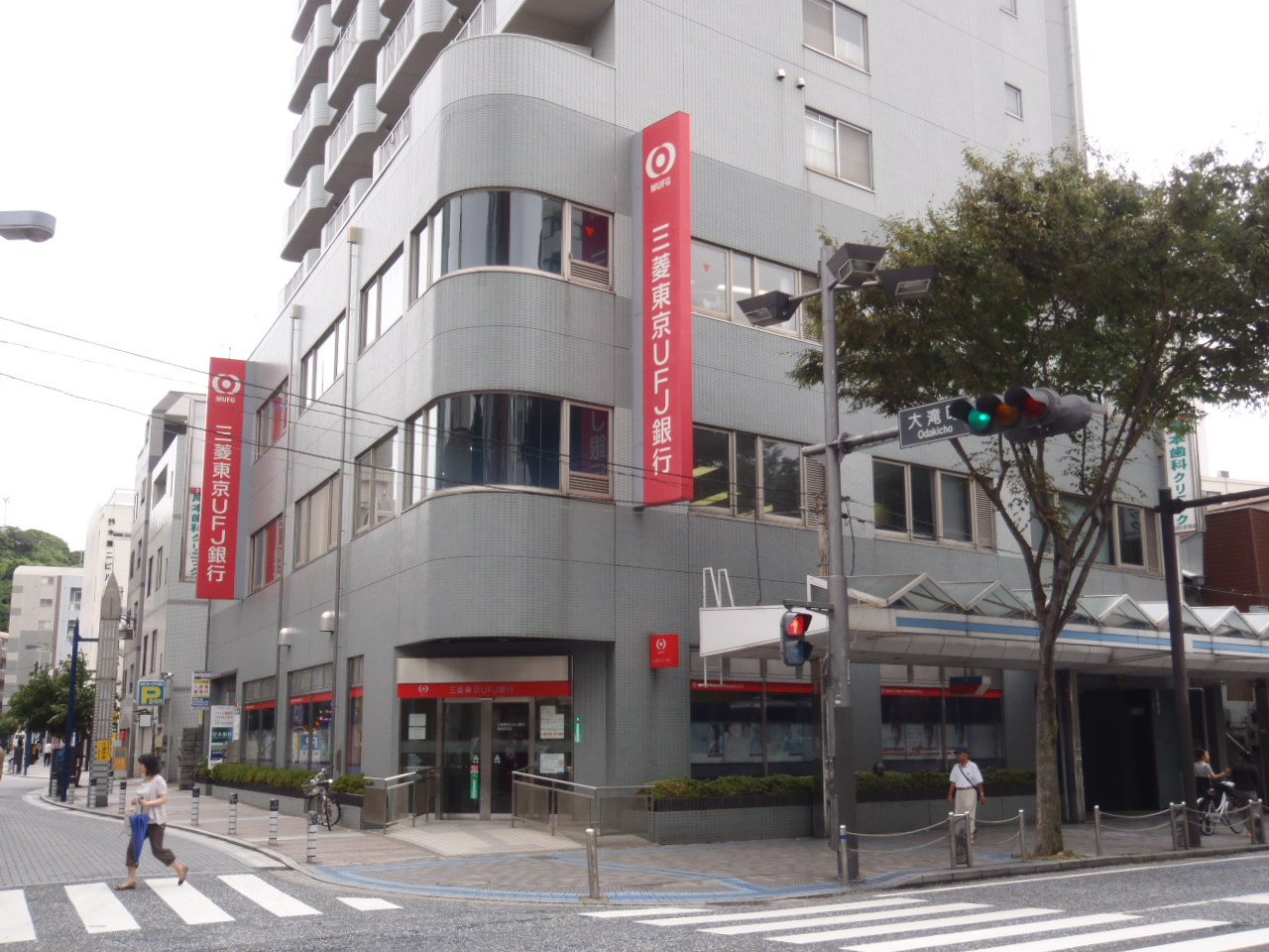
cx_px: 634
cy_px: 476
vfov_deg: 39.7
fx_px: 1320
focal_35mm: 36
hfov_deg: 51.4
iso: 64
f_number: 4.1
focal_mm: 6.53
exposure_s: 1/80
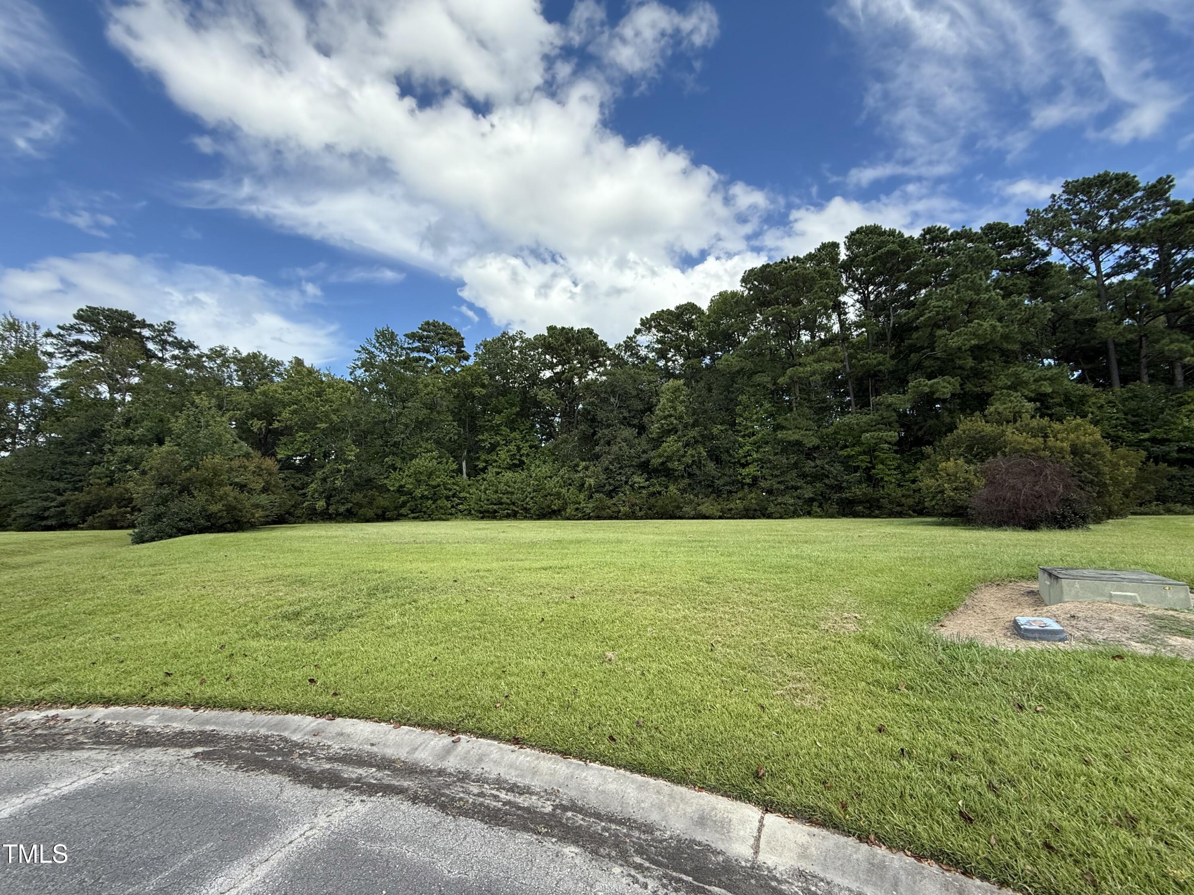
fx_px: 483
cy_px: 448
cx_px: 597
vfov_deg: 85.7
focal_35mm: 14
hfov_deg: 102.1
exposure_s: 1/955
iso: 64
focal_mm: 2.22
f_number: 2.2
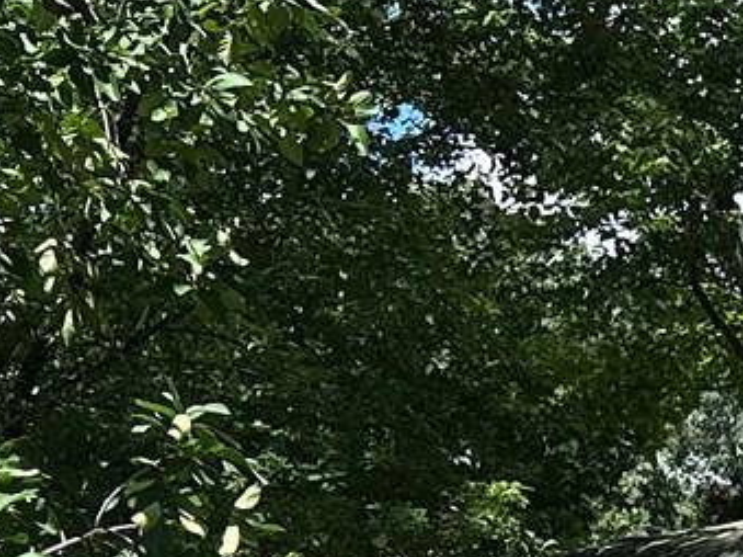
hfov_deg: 12.5
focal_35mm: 145
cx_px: 1322
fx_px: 3111
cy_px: 1026
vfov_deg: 9.7
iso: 80
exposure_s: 1/1880
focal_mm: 6.86
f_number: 1.78
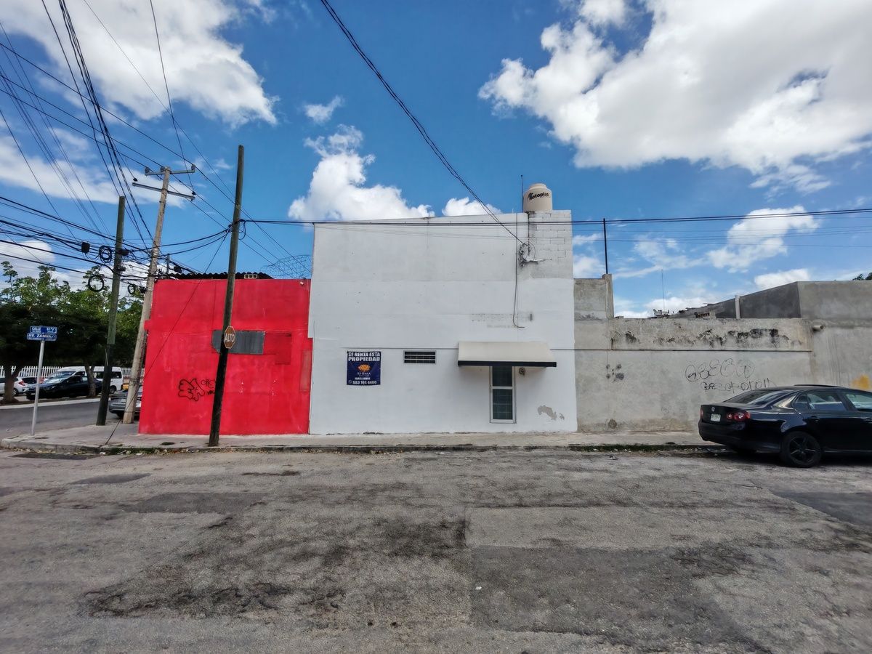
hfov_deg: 94.5
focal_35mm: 16
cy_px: 327
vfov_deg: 78.1
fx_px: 403
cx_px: 436
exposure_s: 1/1600
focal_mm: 1.96
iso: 50
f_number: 2.2
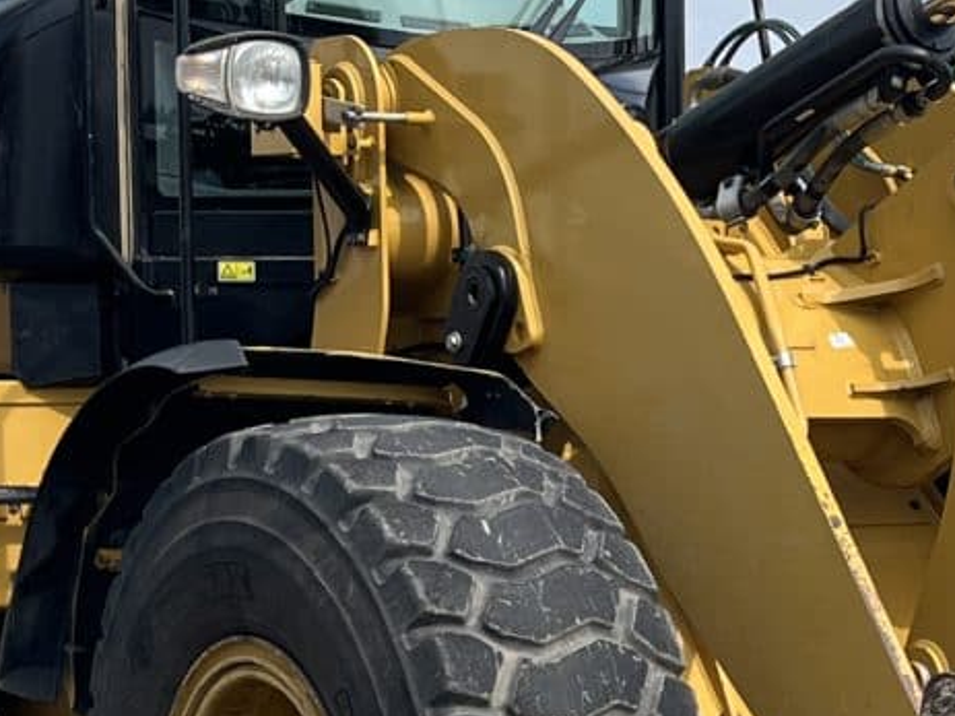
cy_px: 658
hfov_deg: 16.8
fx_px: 3172
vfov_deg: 12.8
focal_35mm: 115
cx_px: 947
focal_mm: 5.1
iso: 50
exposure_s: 1/2513
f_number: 1.6
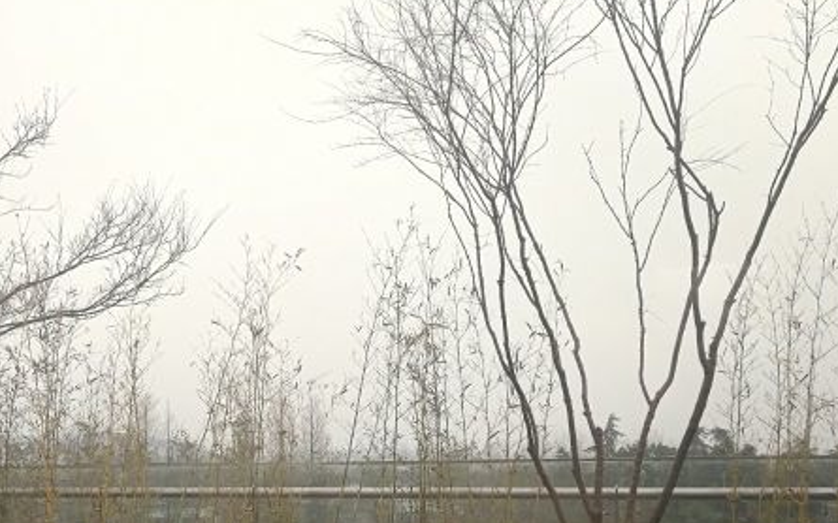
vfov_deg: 27.6
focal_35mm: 45
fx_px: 1028
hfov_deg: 44.0
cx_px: 313
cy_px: 469
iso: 200
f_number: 2.2
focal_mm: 3.95
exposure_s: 1/50
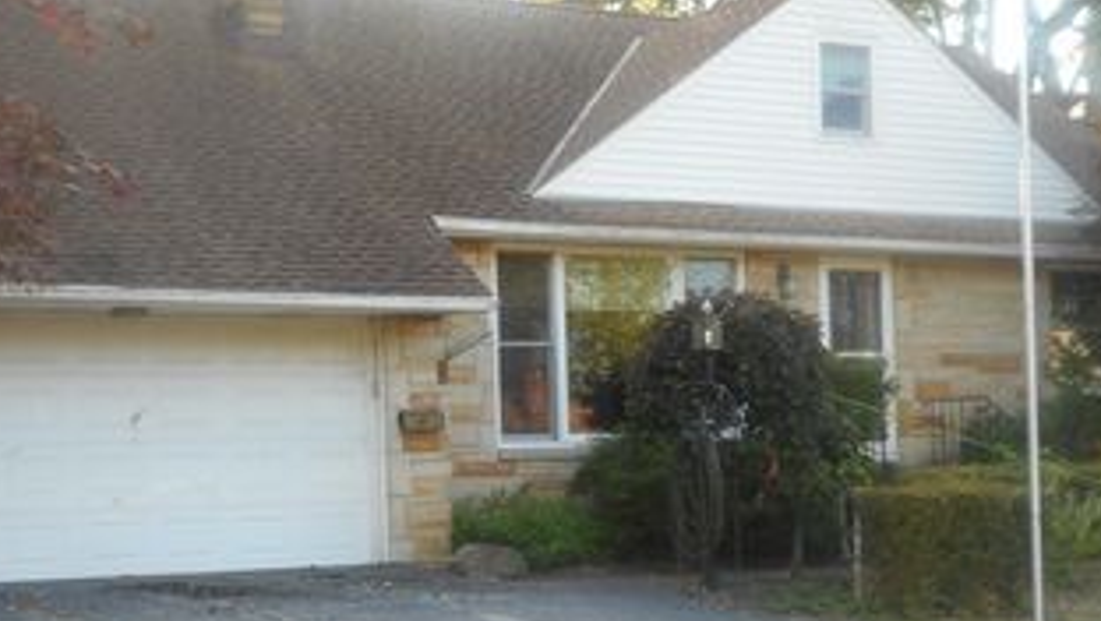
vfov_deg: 17.6
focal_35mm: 68
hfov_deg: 30.9
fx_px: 1987
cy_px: 482
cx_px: 487
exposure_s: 1/40
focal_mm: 6.9
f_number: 4.5
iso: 80
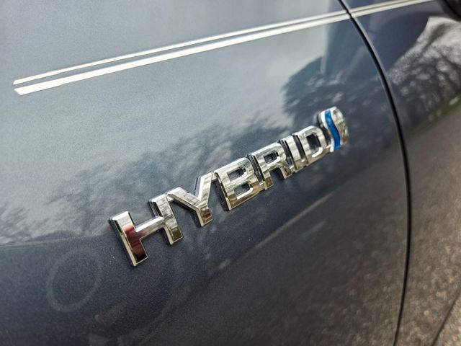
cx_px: 230
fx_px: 306
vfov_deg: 58.9
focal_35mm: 23
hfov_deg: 73.9
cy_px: 173
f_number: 1.8
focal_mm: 5.4
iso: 40
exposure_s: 1/180
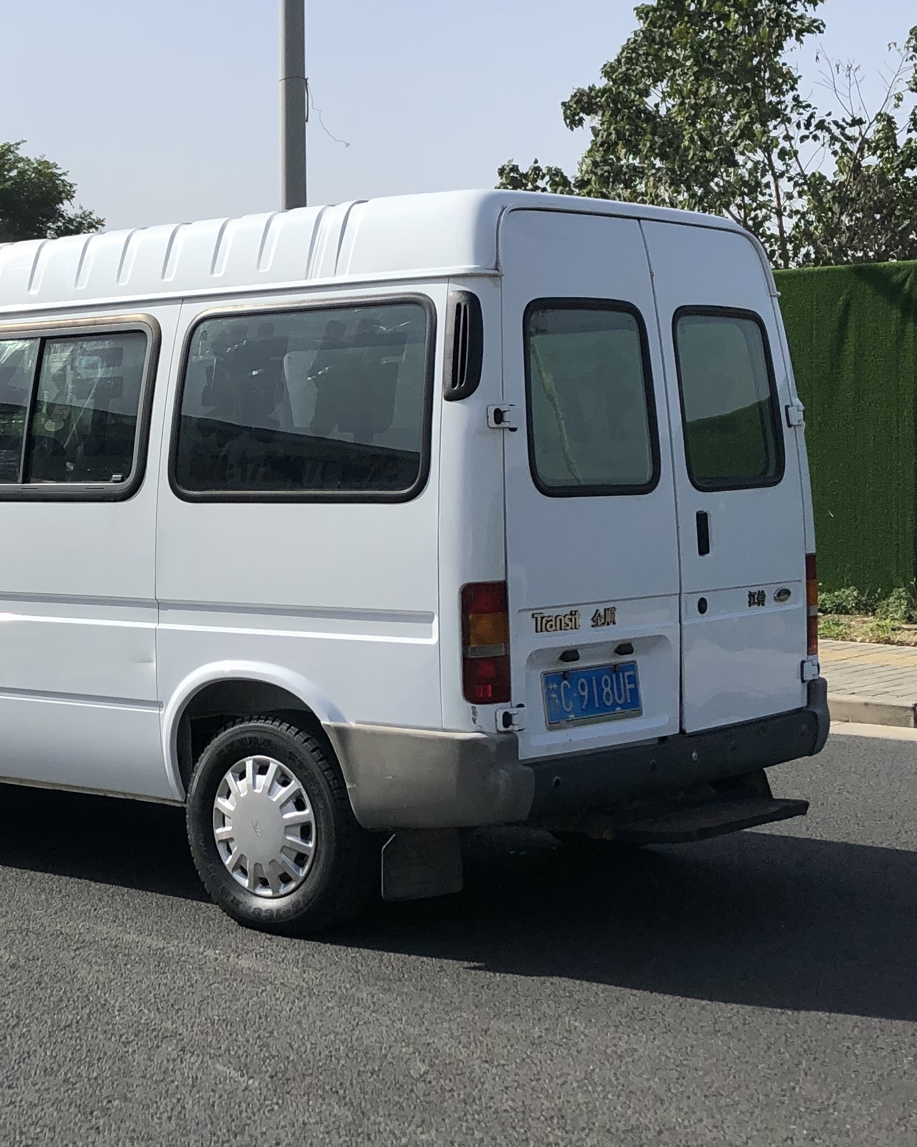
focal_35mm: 64
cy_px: 552
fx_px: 2172
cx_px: 231
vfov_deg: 29.6
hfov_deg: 23.6
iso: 25
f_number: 1.8
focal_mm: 4
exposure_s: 1/3205
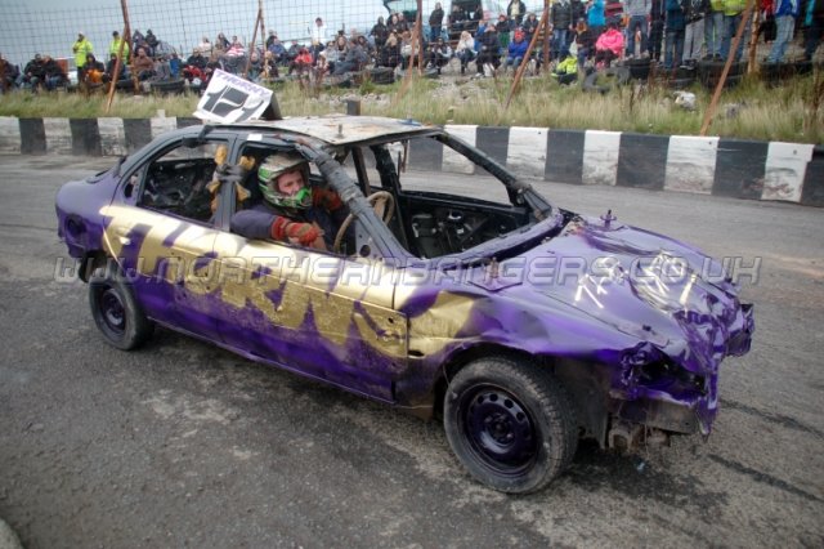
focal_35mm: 27
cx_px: 412
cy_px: 274
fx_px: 618
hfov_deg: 67.4
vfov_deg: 47.9
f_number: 3.5
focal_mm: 18
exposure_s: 1/500
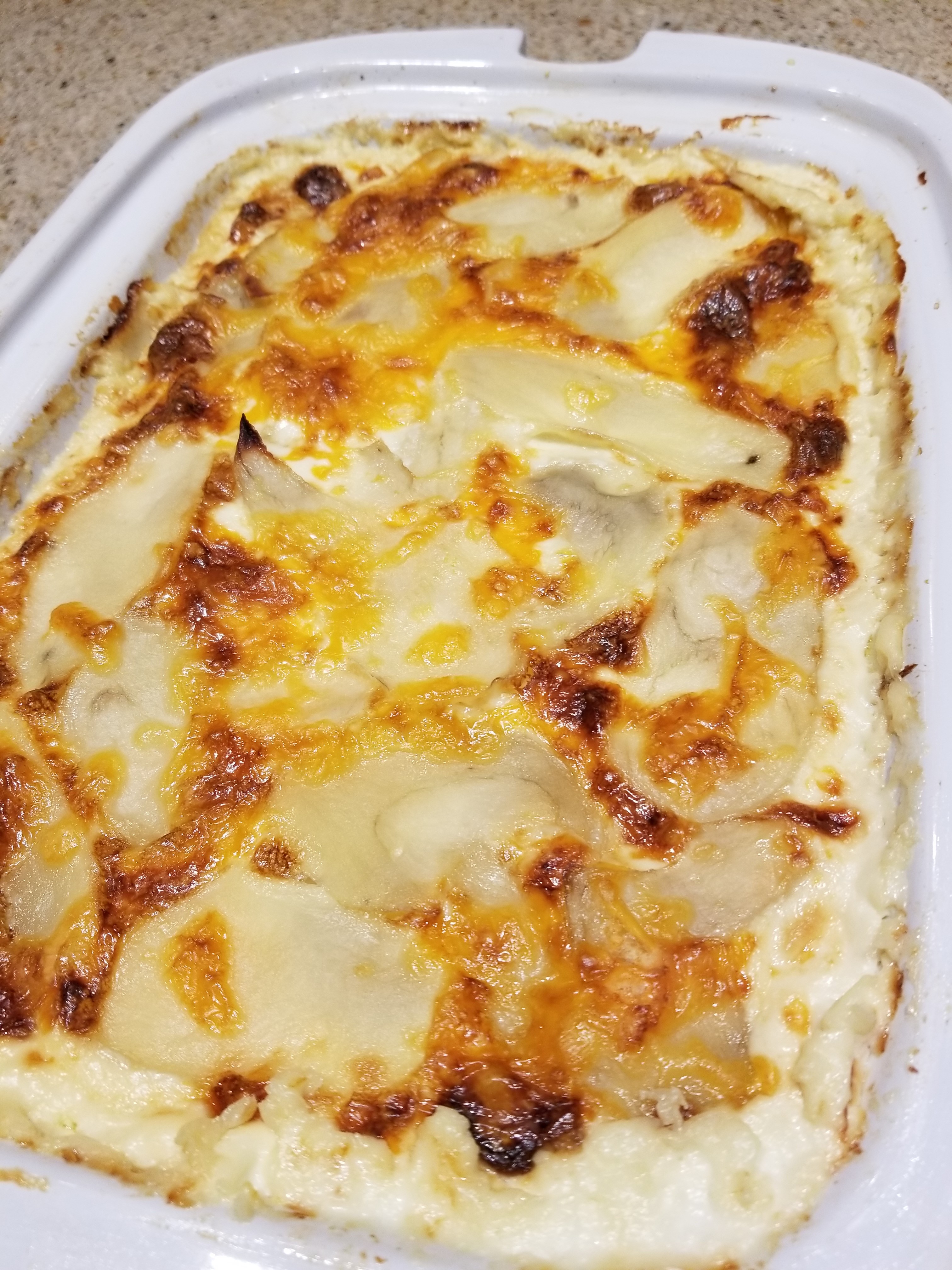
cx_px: 476
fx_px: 953
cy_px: 635
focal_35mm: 26
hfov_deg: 53.1
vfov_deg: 67.3
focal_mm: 4.25
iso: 64
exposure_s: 1/60
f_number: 1.7
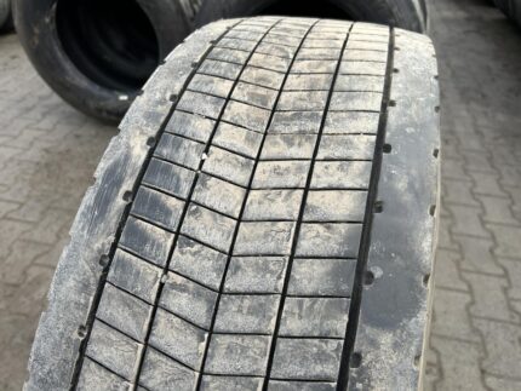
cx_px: 260
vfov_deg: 53.1
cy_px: 196
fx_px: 392
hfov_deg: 67.3
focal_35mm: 26
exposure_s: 1/544
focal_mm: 5.7
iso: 50
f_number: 1.5
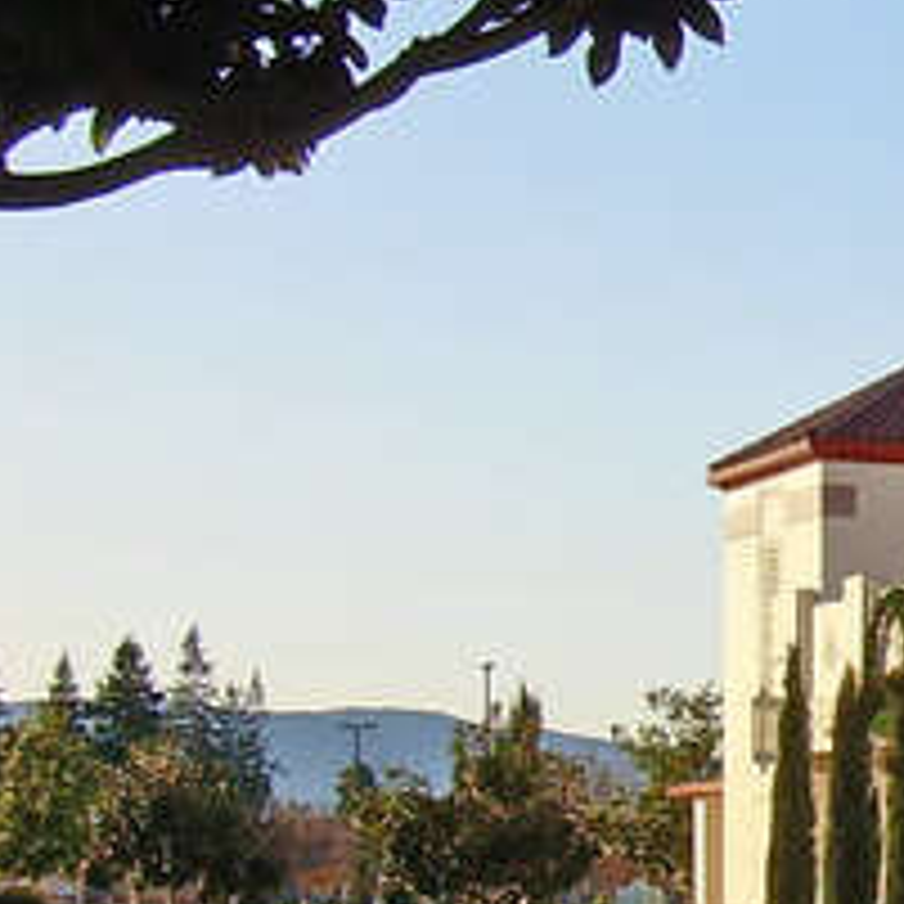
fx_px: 3959
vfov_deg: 13.0
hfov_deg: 12.4
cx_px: 1354
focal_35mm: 134
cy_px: 589
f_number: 4.6
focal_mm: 6.3
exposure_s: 1/297
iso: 50
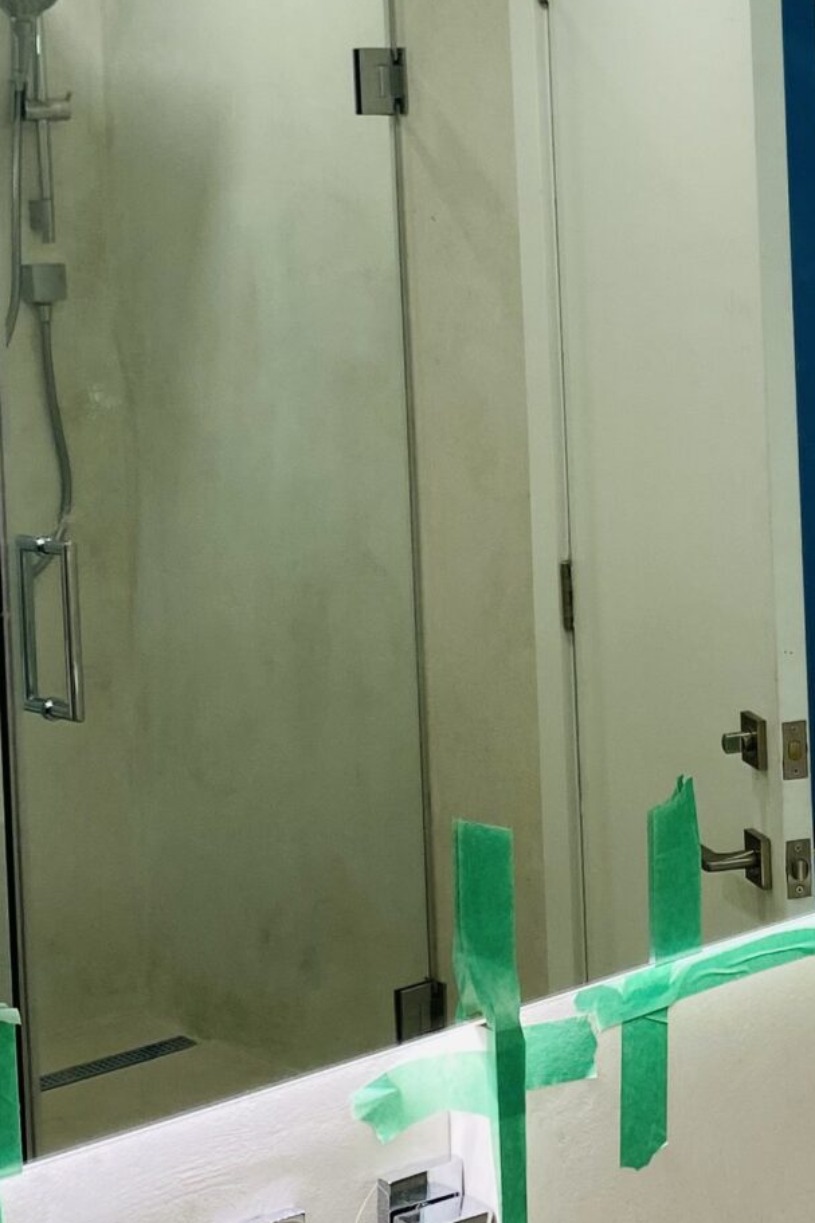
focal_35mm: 76
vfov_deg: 26.3
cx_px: 677
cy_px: 307
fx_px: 2582
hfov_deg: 17.8
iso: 64
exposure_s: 1/120
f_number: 1.8
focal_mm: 4.25
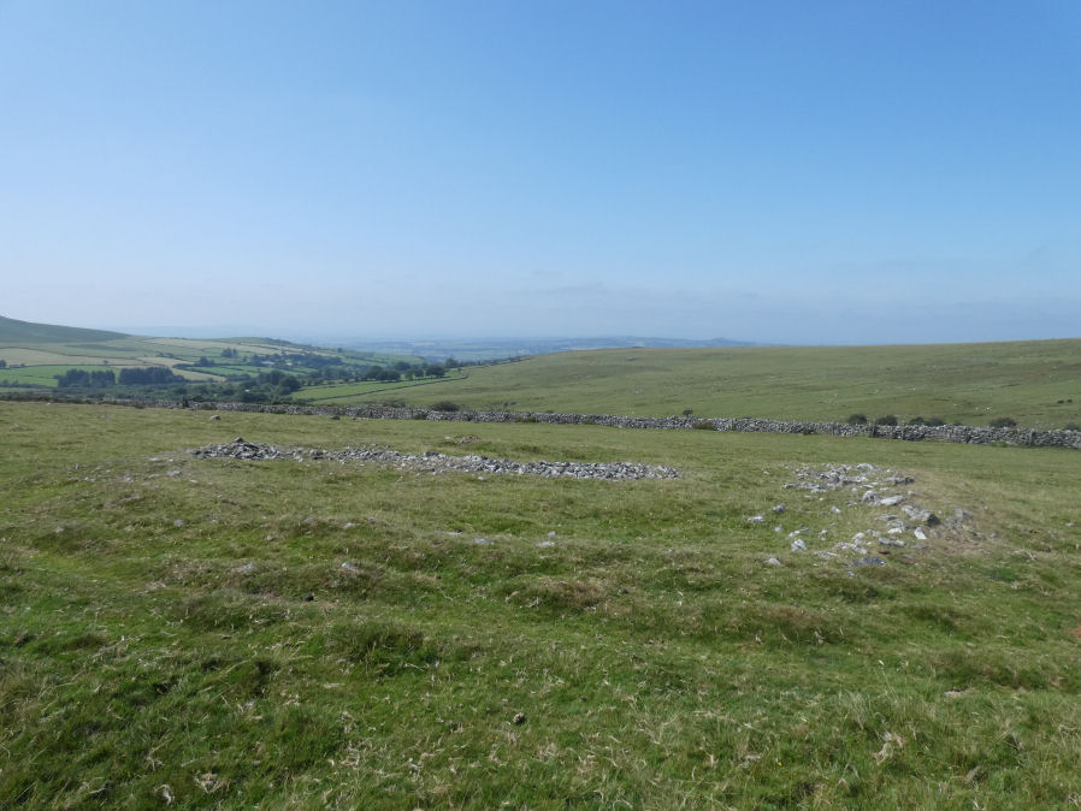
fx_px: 625
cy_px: 406
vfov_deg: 66.0
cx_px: 540
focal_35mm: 20
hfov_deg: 81.7
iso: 80
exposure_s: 1/1000
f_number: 4
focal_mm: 3.6
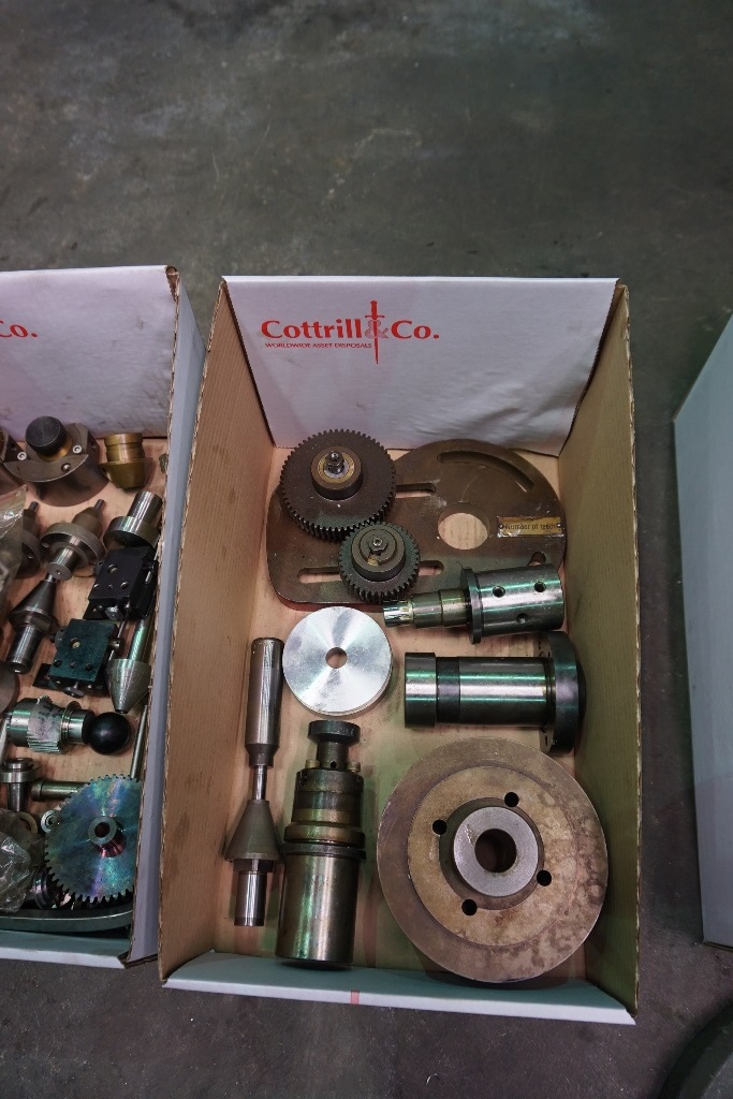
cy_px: 550
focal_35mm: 24
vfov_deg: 73.7
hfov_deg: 53.1
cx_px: 366
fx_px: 733
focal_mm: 16
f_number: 4
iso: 500
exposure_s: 1/60
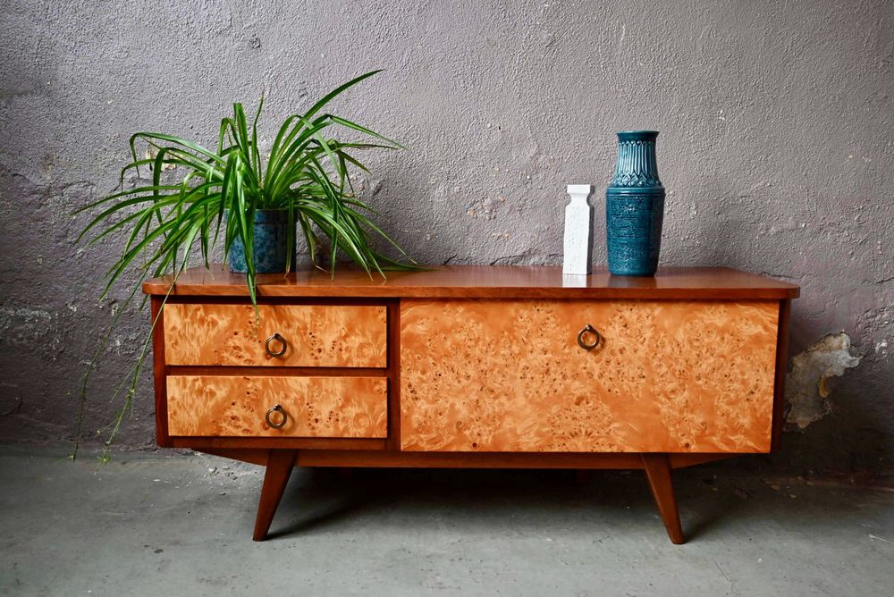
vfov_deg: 40.6
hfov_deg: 57.9
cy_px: 298
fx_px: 808
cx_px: 447
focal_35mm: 32
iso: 1250
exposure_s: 1/125
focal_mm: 32.5
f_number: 4
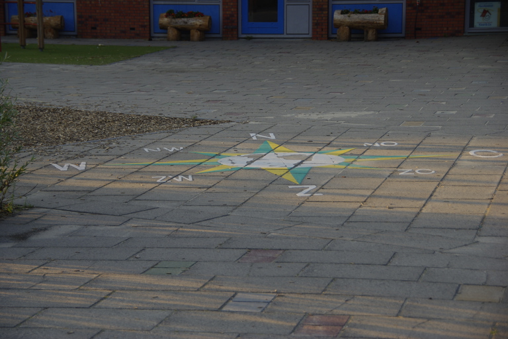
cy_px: 170
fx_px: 1482
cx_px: 254
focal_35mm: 105
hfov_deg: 19.5
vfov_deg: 13.0
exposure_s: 1/125
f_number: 5.6
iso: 100
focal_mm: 70
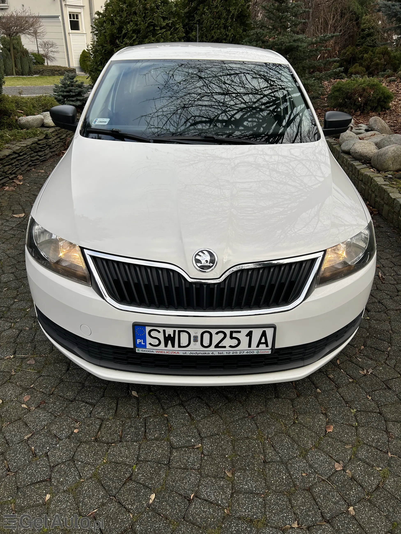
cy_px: 267
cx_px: 200
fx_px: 402
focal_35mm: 26
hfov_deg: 53.1
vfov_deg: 67.3
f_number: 1.5
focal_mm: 5.7
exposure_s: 1/873
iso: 50
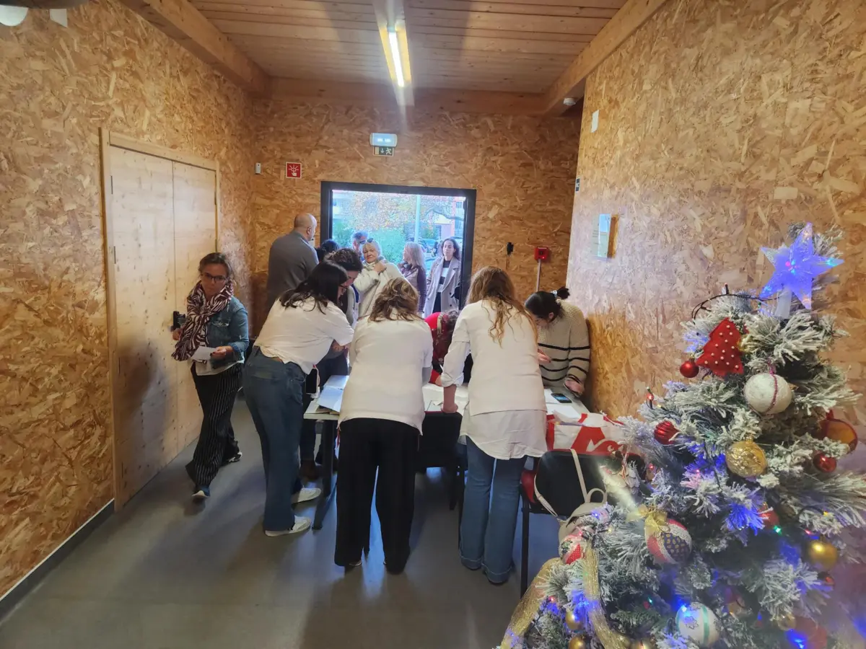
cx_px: 433
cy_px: 324
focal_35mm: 23
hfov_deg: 73.9
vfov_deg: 58.9
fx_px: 575
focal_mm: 5.4
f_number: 1.8
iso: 200
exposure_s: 1/100
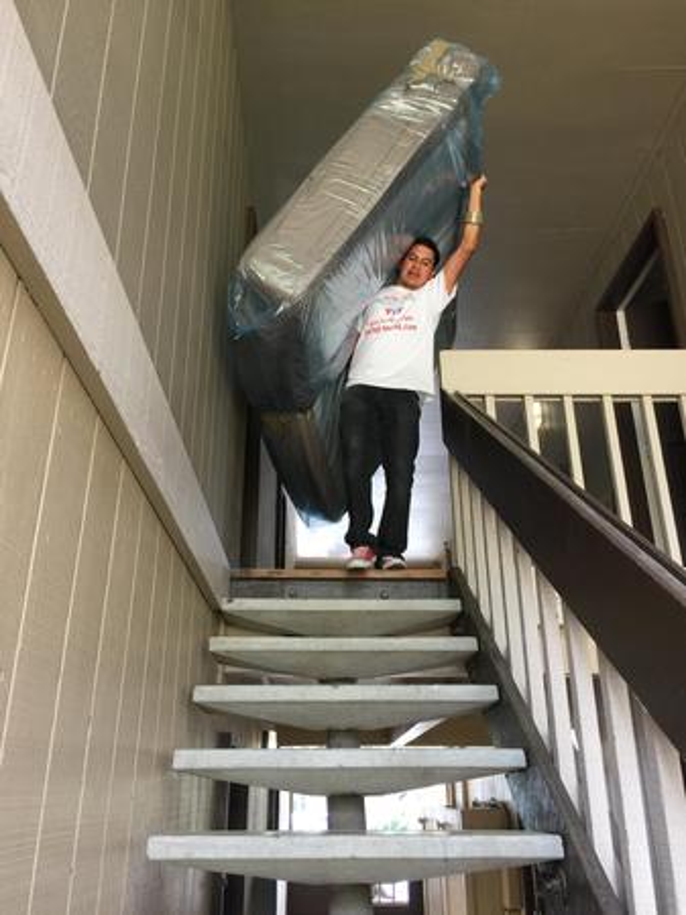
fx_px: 767
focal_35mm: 29
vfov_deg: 61.7
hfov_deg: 48.2
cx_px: 343
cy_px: 458
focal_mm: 4.15
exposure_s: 1/30
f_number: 2.2
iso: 32
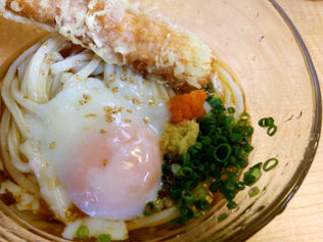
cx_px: 122
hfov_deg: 48.5
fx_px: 355
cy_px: 104
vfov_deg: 37.6
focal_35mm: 38
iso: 160
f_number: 1.94
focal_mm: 4.06
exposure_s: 1/34
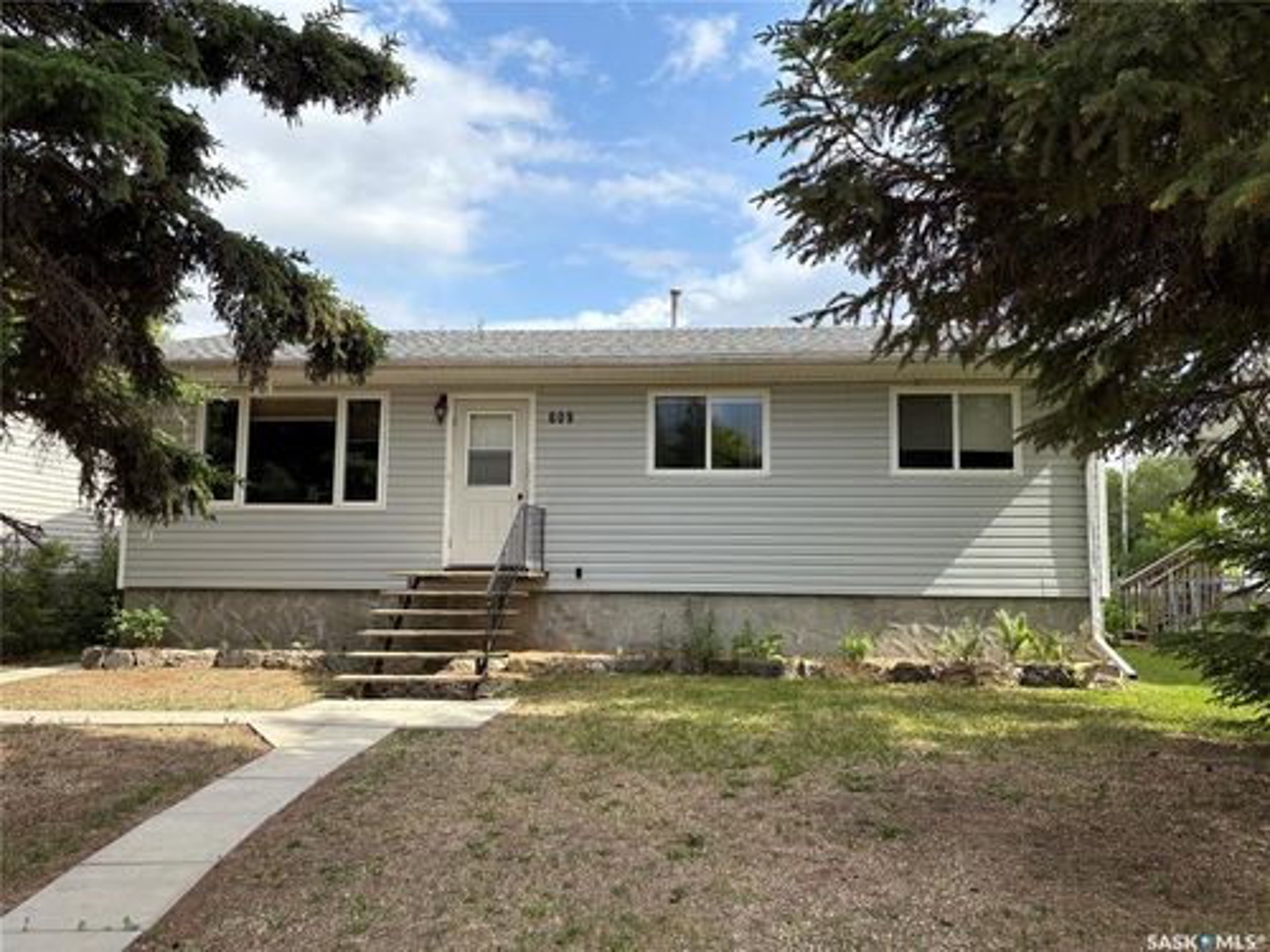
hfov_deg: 67.3
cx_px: 635
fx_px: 954
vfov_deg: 53.1
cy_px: 476
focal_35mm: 26
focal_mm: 5.96
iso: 50
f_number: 1.6
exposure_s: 1/2075
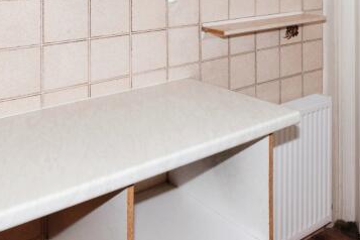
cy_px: -30
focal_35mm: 43
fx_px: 430
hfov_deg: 44.5
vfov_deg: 28.1
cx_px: 252
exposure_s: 1/60
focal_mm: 10
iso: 1000
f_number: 5
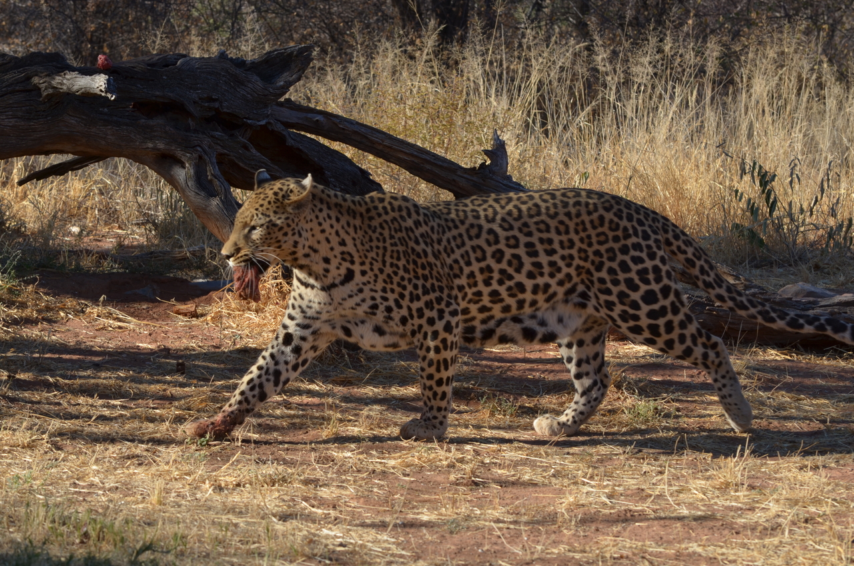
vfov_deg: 8.3
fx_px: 3906
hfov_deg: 12.5
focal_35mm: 165
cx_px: 427
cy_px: 283
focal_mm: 110
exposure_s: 1/250
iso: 180
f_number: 8
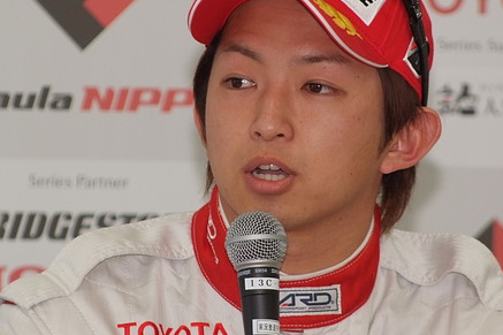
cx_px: 249
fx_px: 6899
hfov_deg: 4.2
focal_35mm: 494
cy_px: 138
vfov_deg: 2.8
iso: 800
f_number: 8
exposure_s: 1/60
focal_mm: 200
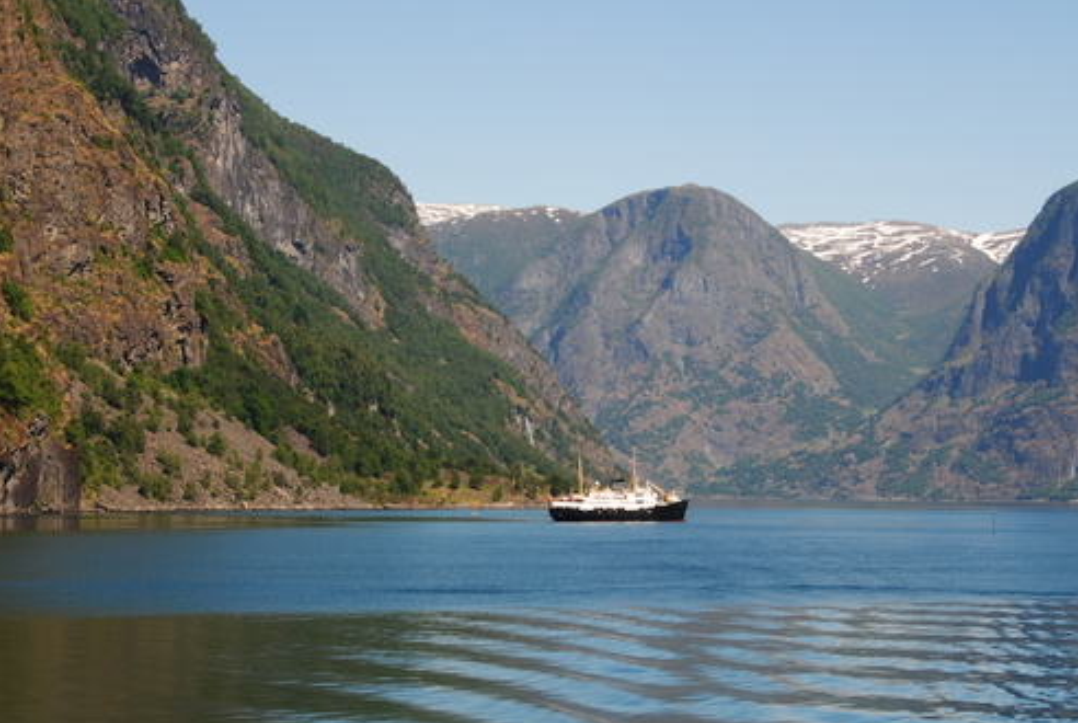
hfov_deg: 20.2
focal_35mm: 101
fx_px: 3018
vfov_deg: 13.7
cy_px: 381
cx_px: 620
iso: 200
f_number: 10
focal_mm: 55
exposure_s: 1/200
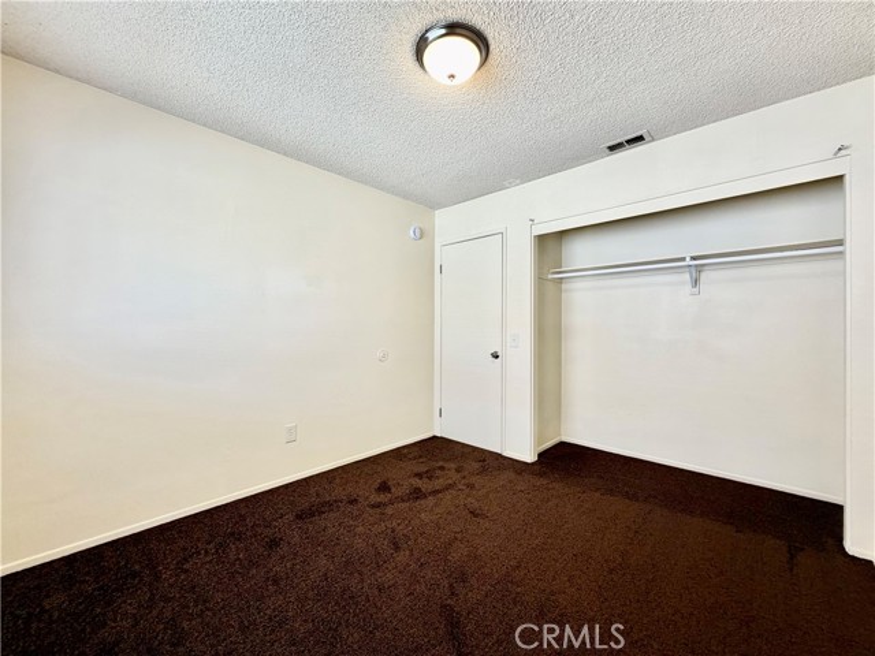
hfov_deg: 102.1
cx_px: 438
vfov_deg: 85.7
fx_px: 354
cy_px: 328
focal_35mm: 14
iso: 100
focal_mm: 2.22
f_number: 2.2
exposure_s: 1/120
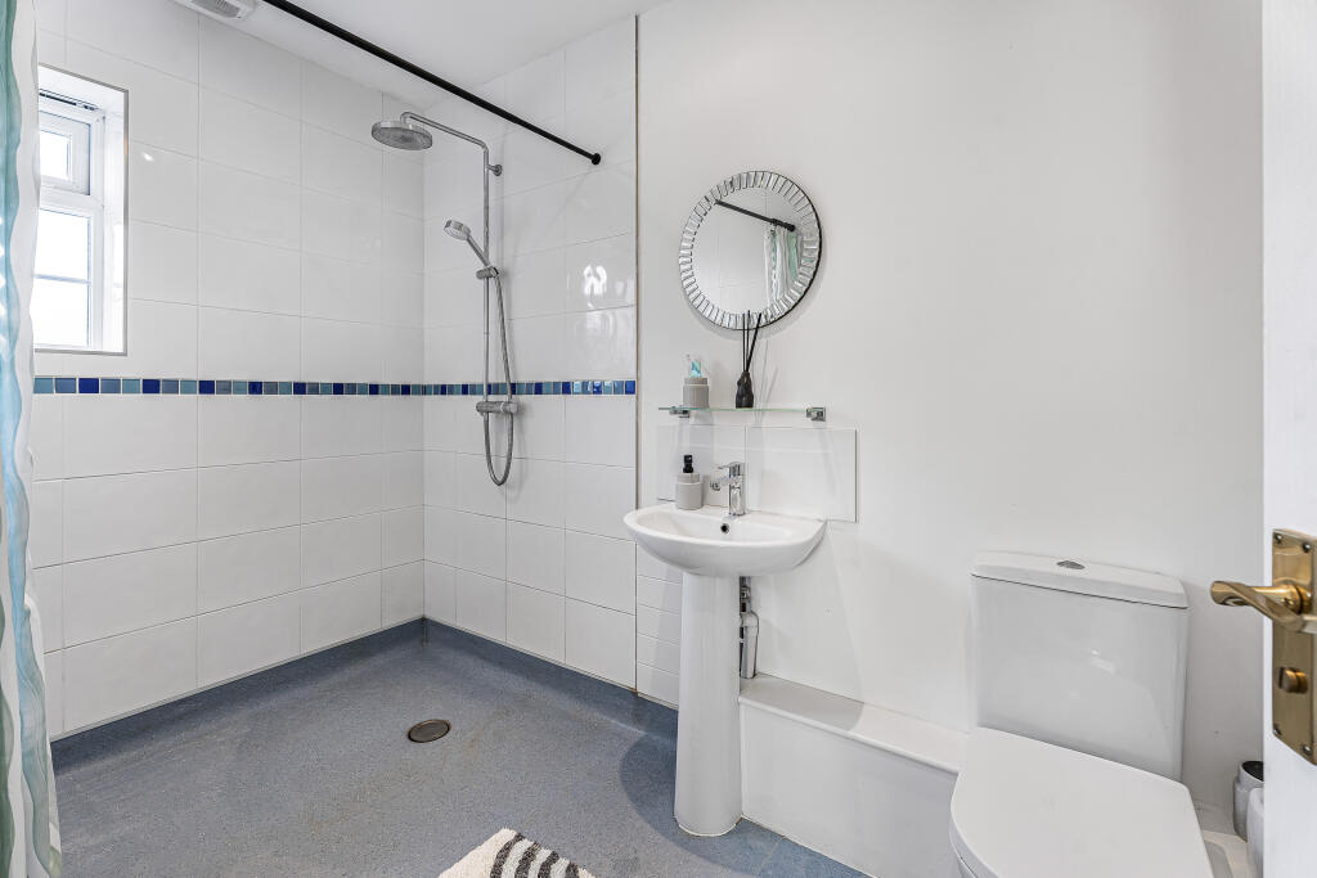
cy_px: 439
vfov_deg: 73.8
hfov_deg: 96.7
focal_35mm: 16
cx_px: 658
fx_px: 585
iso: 400
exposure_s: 1/8
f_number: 8
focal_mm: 16
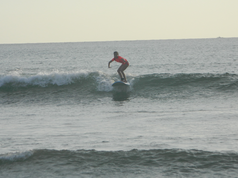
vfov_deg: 4.3
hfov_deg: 5.7
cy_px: 83
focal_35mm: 345
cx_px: 118
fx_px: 2372
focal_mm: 50
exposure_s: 1/500
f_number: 5.6
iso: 125
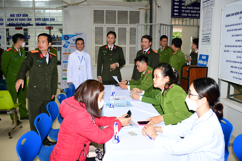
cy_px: 80
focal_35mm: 30
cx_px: 121
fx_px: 202
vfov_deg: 43.6
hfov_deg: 61.9
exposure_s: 1/200
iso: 800
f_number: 4
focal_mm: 20
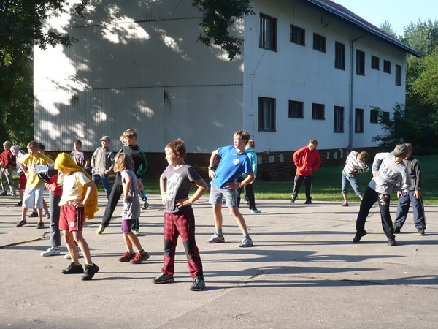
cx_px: 219
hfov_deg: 31.7
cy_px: 164
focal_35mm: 61
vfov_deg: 24.0
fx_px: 772
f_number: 3.2
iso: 100
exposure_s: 1/320
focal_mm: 7.5
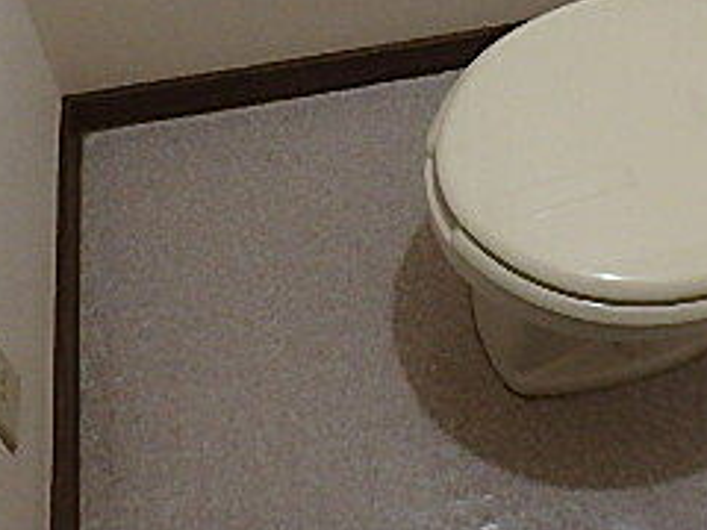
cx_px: 504
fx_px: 1144
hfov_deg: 33.8
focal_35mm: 56
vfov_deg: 23.3
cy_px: -147
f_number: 3.5
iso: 320
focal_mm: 3.7
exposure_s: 1/30
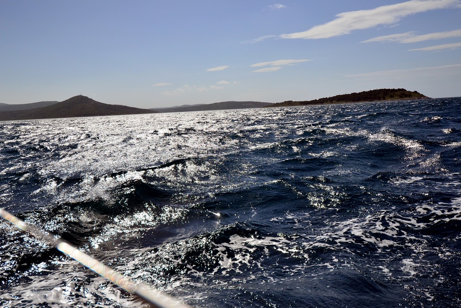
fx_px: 474
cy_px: 154
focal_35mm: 37
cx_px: 230
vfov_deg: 36.0
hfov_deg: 51.9
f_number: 4.5
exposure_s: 1/8000
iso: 450
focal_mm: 24
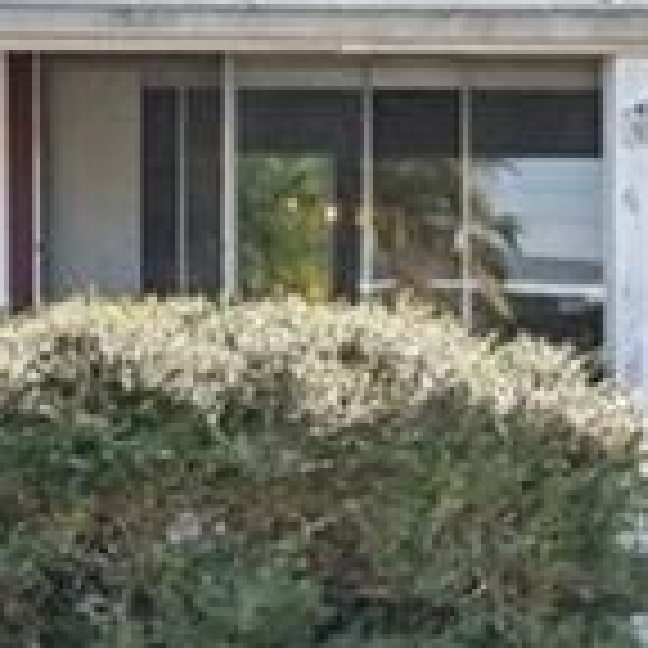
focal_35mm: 132
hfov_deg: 12.7
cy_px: 353
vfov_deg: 13.2
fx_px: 2796
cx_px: -270
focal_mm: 14
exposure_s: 1/1600
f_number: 8
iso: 400
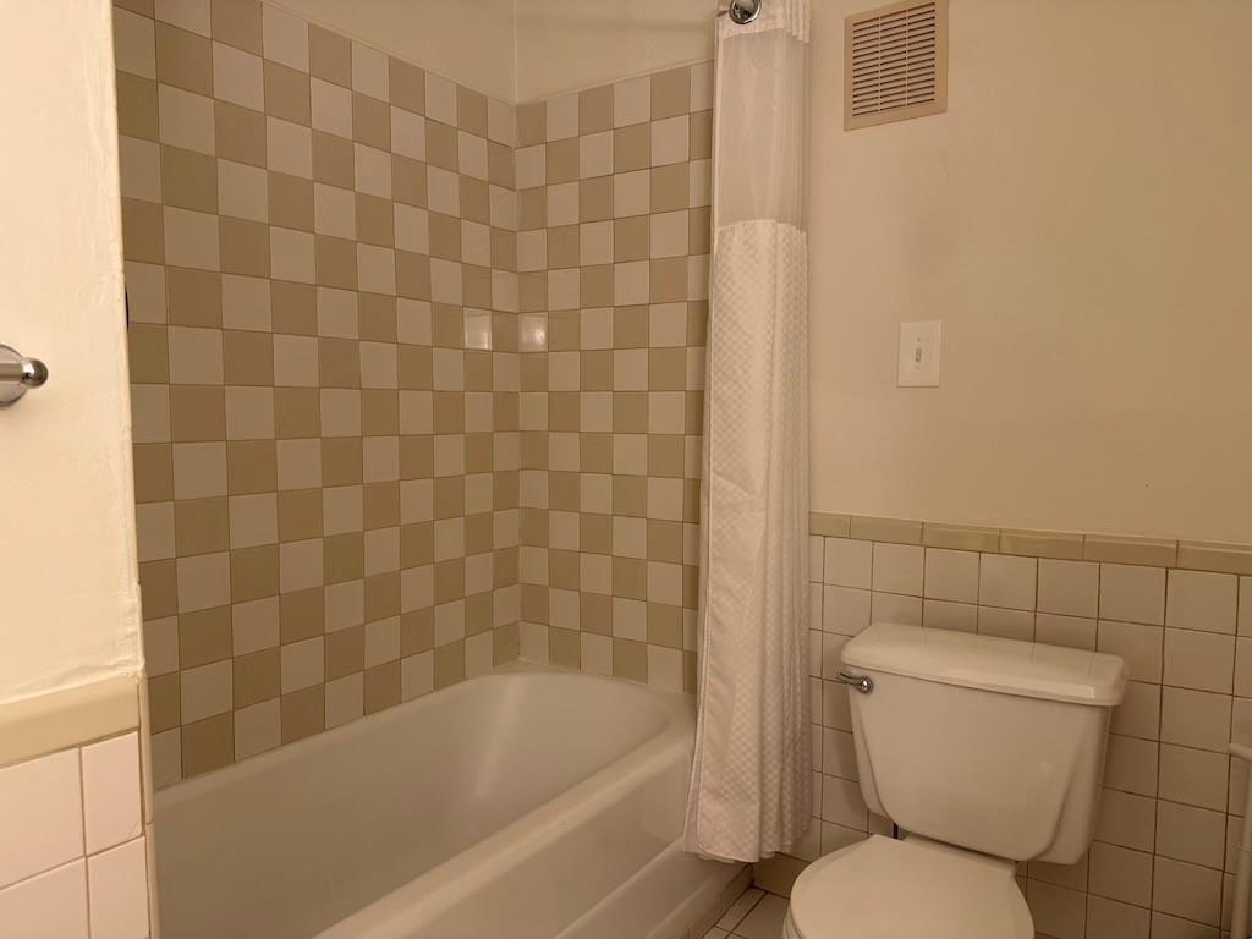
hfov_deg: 71.6
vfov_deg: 56.8
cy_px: 470
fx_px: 868
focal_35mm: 24
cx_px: 626
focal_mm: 6.76
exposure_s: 1/60
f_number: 1.78
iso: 125
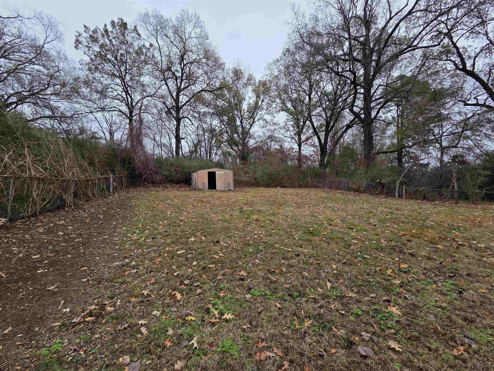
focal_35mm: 13
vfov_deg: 89.9
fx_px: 186
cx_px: 247
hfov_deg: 106.2
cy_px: 186
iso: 50
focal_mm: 2.2
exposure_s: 1/340
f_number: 2.2
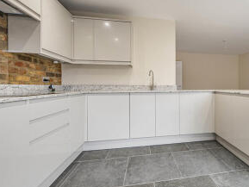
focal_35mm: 19
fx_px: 137
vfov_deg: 68.7
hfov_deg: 80.9
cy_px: 87
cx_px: 172
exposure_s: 1/8
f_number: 9
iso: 320
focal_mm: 12
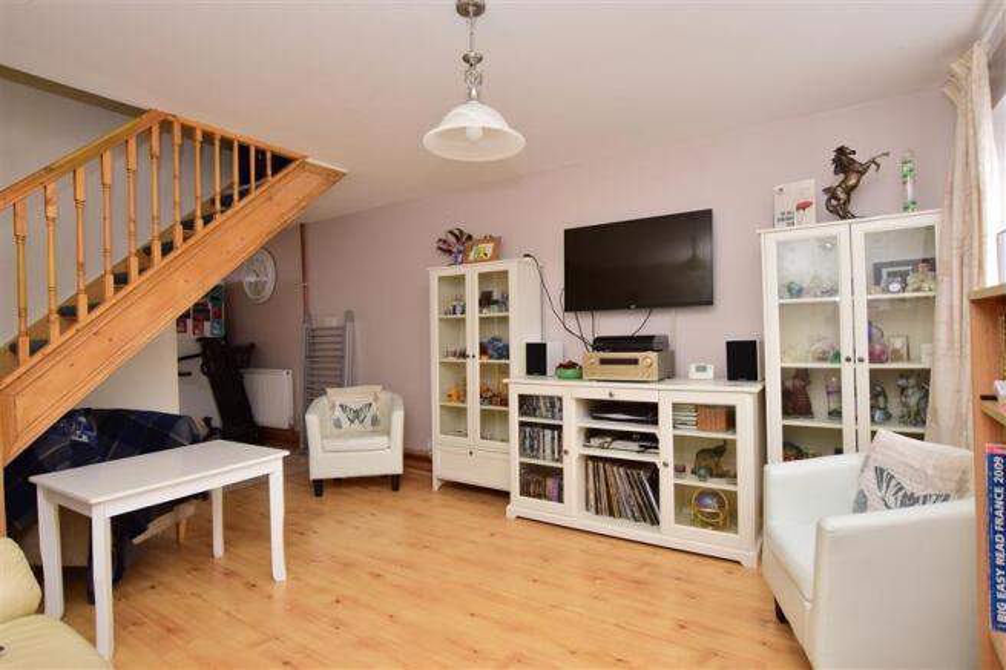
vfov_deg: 67.4
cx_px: 503
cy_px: 335
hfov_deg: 90.0
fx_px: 503
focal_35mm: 18
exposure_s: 1/50
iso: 400
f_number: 10
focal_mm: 12
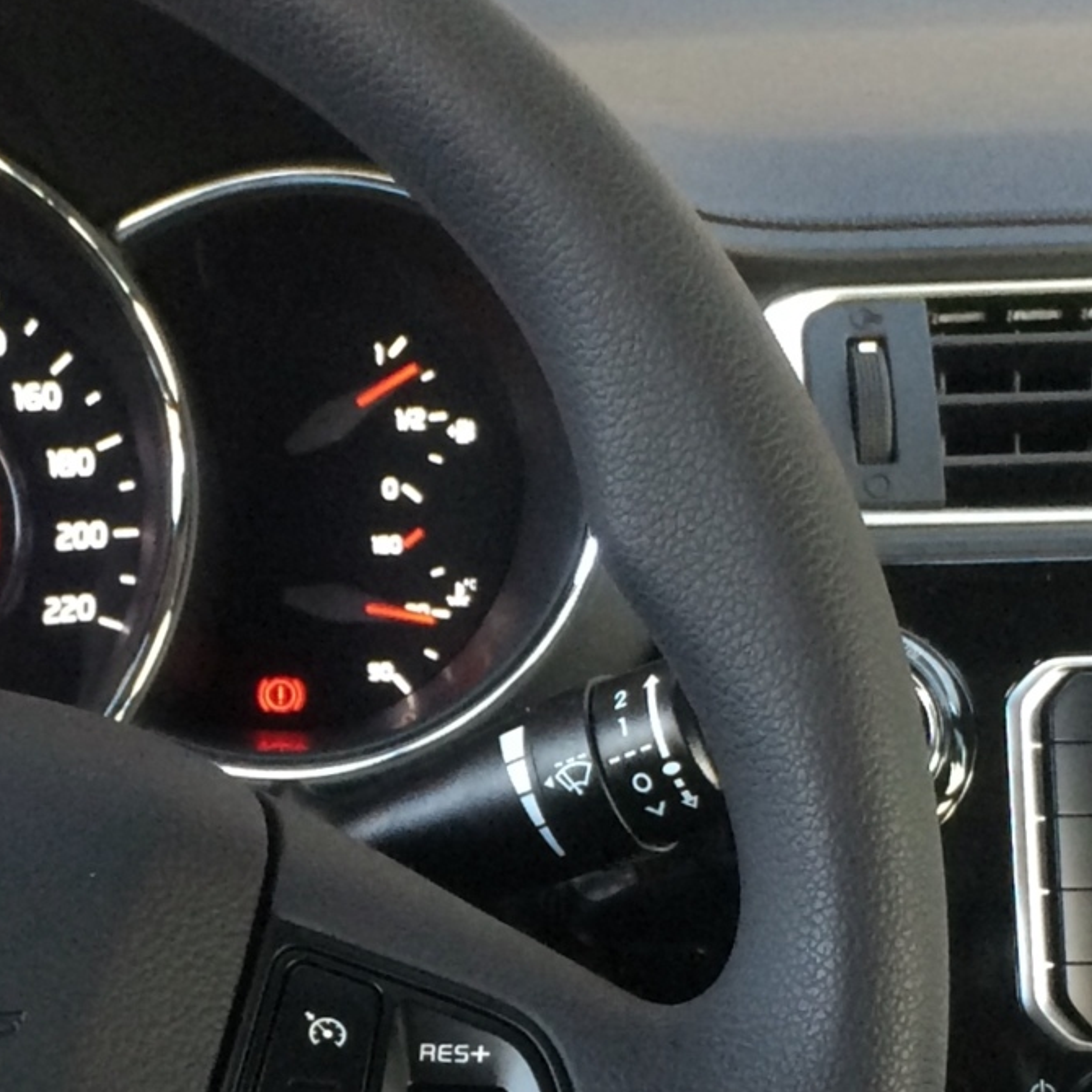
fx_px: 3498
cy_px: 942
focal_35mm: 98
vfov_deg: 17.5
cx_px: 269
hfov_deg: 17.6
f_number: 2.2
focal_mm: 4.15
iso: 125
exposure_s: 1/30
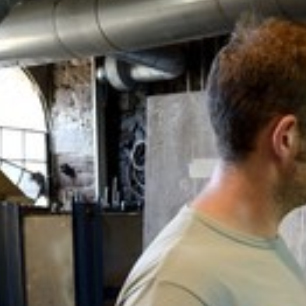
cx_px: 336
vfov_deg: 23.5
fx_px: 710
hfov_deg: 22.9
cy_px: 294
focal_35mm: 71
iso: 800
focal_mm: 26
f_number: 8
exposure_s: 1/25
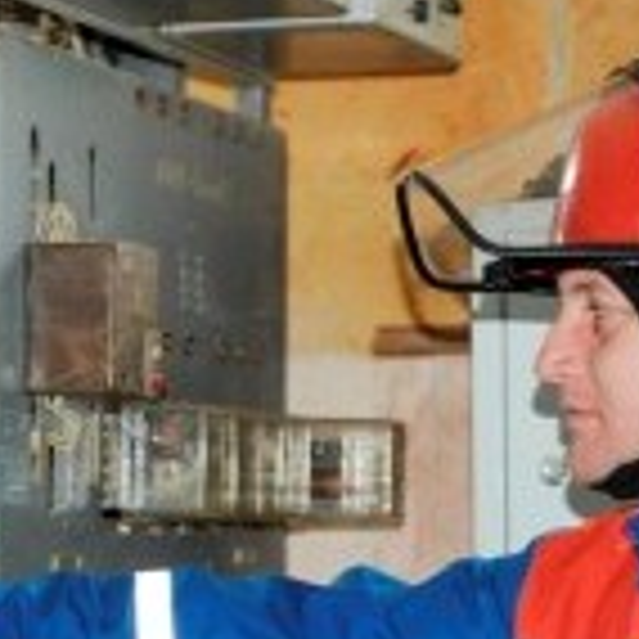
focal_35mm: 149
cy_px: 576
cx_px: 369
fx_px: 3112
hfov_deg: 11.7
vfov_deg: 11.6
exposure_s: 1/60
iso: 200
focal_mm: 58
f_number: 3.5
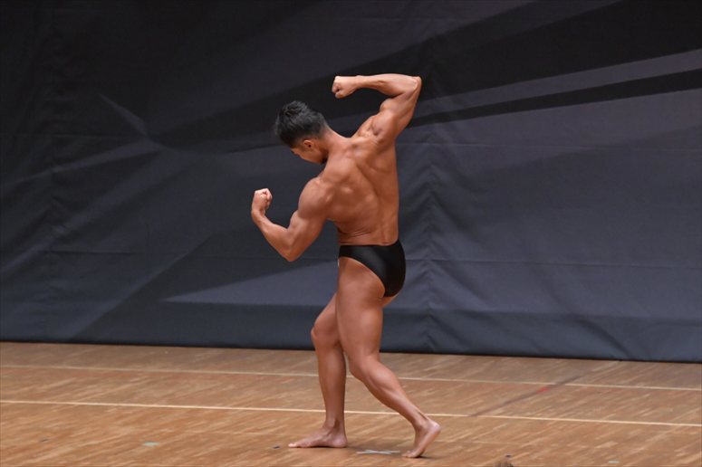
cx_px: 351
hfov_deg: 7.2
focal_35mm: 285
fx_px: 5555
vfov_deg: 4.8
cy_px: 234
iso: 6400
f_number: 5.6
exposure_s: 1/400
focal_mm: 190
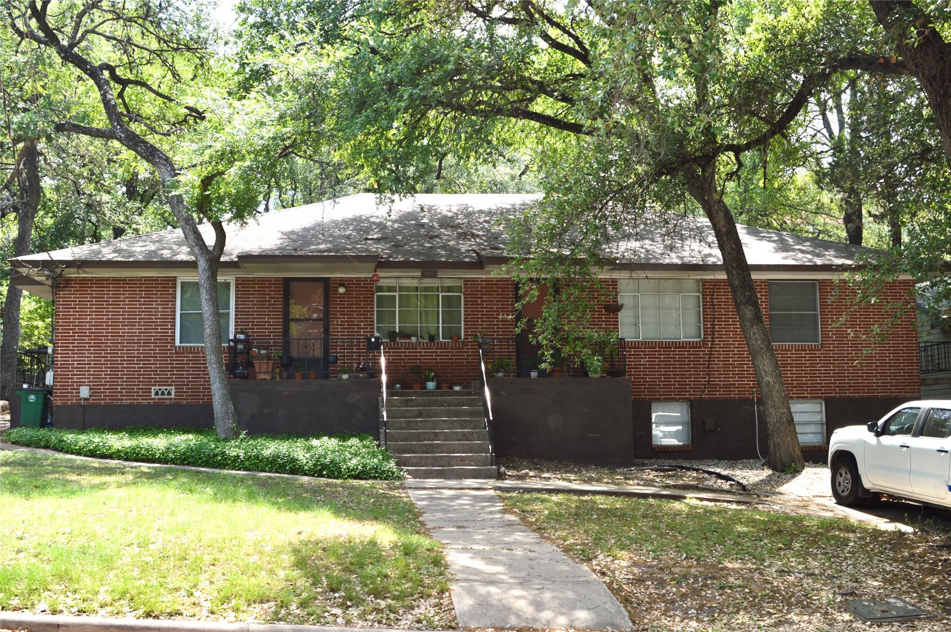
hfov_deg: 57.3
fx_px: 871
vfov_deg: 39.9
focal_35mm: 33
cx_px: 476
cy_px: 316
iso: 100
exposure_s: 1/80
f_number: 8
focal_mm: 22
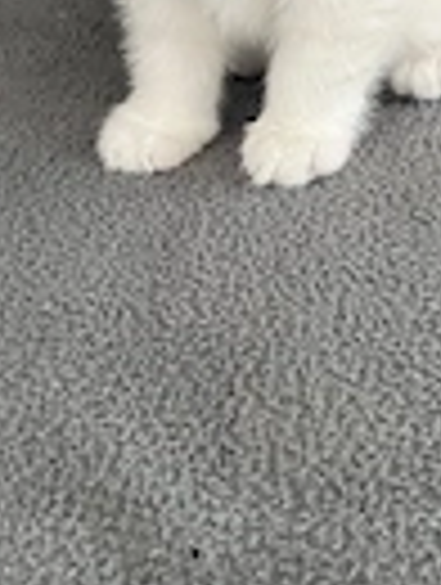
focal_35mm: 80
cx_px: 360
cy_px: -176
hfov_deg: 18.3
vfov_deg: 21.9
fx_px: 1354
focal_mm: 5.1
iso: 125
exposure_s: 1/85
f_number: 1.6
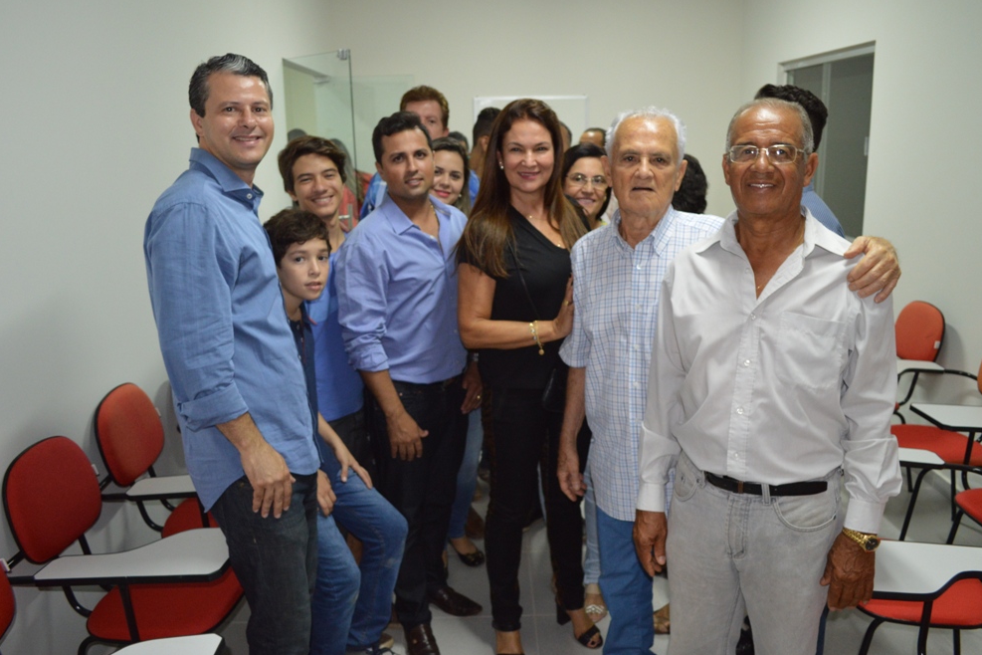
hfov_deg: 65.5
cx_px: 505
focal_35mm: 28
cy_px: 335
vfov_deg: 46.4
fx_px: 764
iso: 1250
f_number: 3.5
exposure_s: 1/60
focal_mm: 18
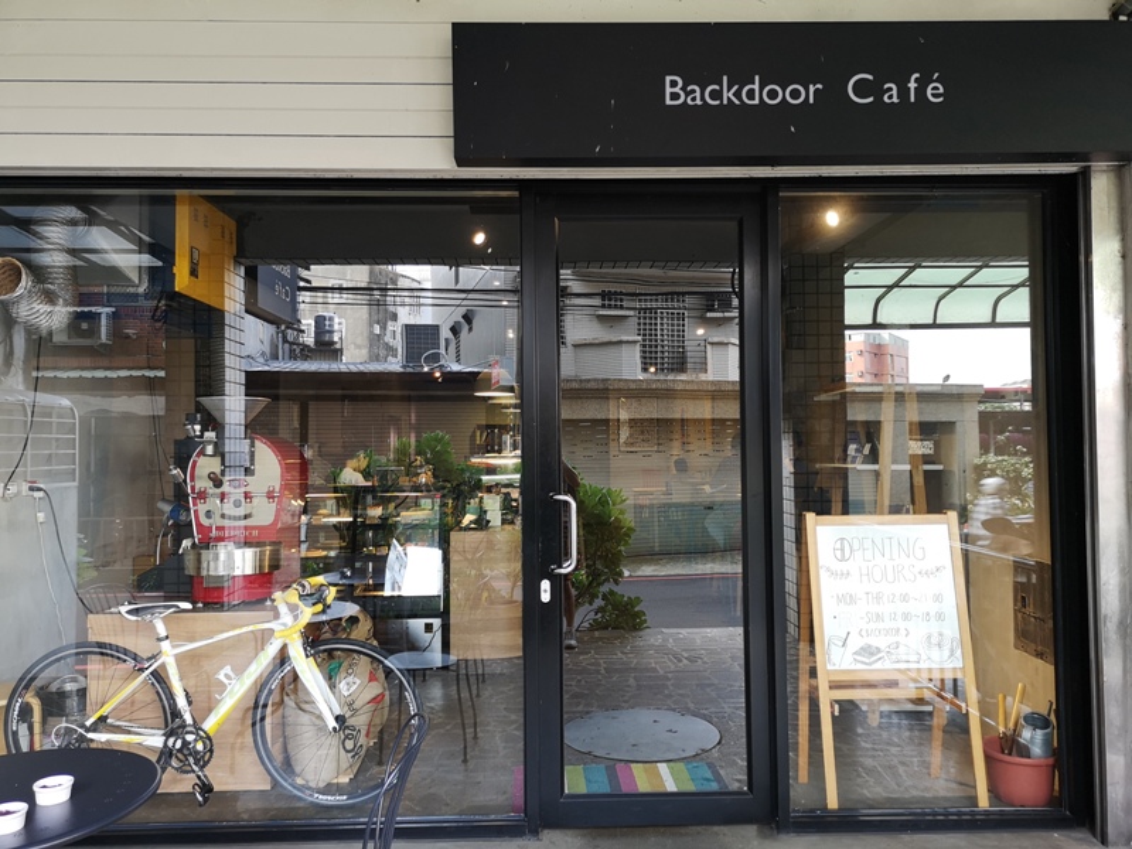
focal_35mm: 27
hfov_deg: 65.3
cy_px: 424
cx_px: 566
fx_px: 883
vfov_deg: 51.4
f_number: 1.8
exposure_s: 1/60
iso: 80
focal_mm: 3.95
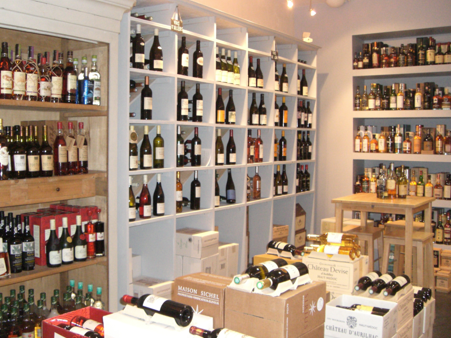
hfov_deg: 44.8
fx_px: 547
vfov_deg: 34.3
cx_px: 207
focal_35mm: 42
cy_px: 163
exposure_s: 1/60
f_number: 2.7
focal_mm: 6.2
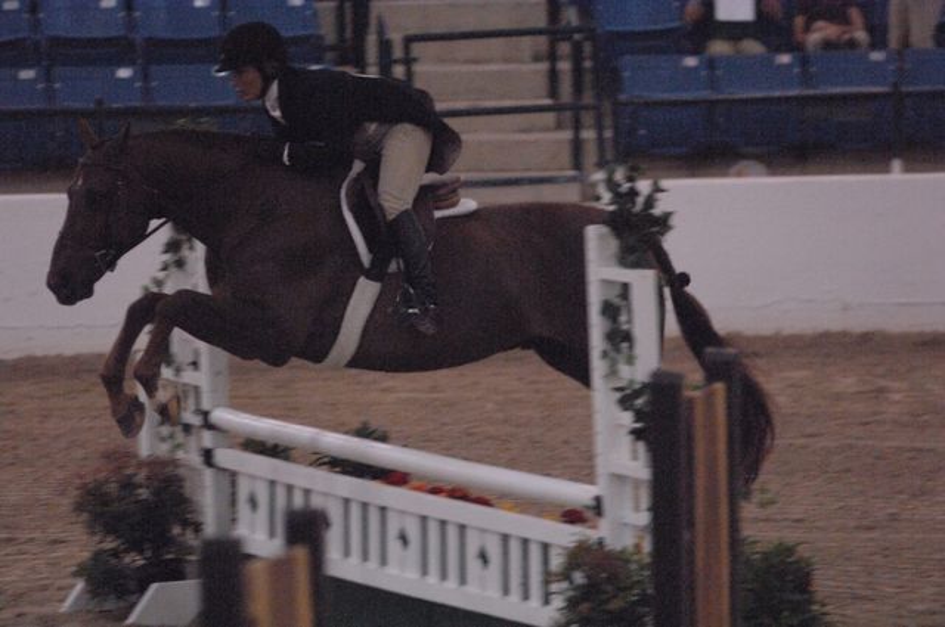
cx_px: 472
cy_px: 314
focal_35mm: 300
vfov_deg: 4.6
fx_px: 7865
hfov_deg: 6.9
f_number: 2.8
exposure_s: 1/320
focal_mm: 200
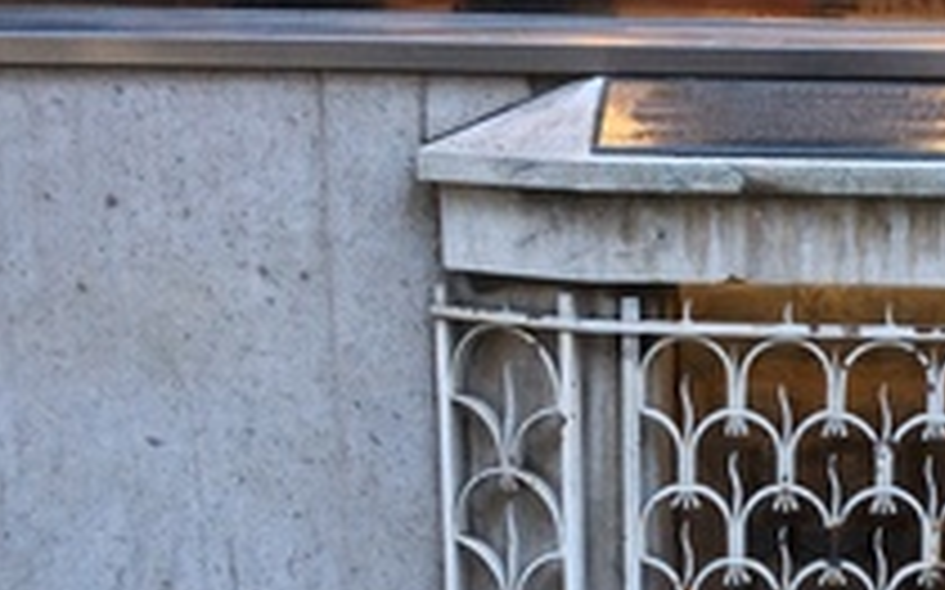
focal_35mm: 73
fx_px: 1879
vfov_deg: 17.5
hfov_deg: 27.3
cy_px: 567
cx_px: 837
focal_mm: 3.3
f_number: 2.4
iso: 64
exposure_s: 1/120
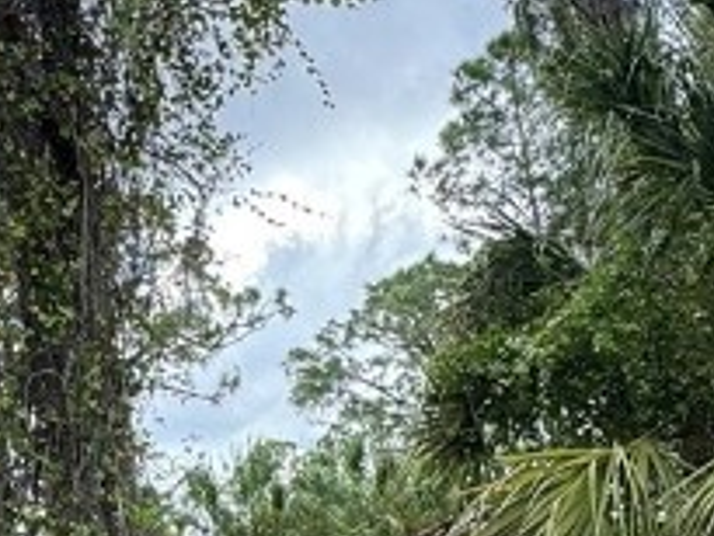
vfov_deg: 20.6
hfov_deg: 26.7
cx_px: 59
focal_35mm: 70
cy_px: 494
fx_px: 1445
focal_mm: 2.22
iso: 40
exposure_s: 1/302
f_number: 2.2
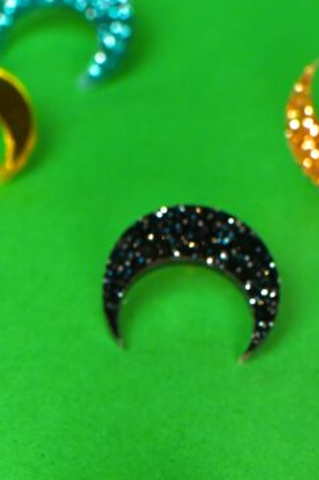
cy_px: 546
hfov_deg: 9.8
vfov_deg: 14.4
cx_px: -13
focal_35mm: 139
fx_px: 1849
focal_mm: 35
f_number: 7.1
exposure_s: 1/200
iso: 800
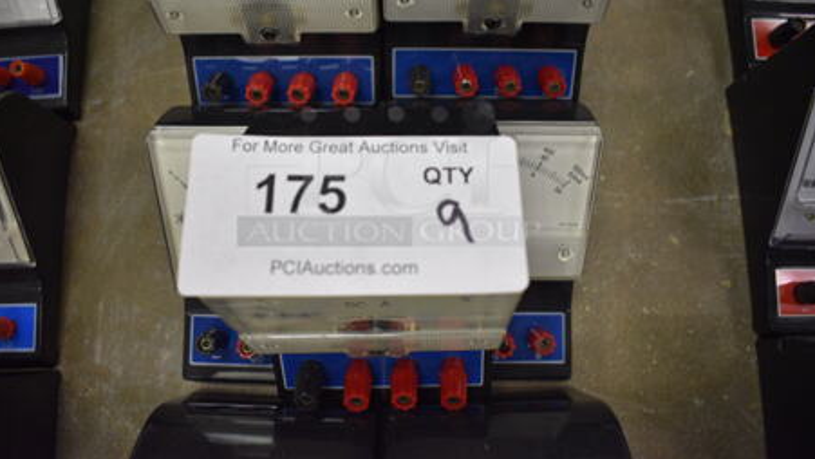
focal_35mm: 30
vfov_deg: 38.7
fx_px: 649
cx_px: 396
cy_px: 172
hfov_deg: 64.3
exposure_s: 1/125
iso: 1000
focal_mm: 18
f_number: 3.5
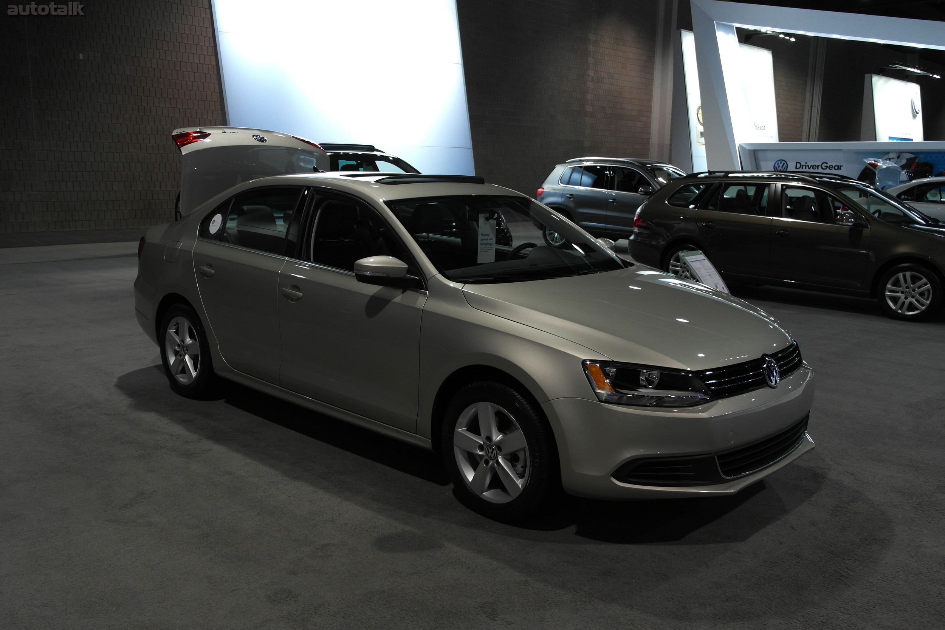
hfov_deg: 61.9
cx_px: 472
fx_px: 787
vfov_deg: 43.6
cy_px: 315
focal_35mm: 30
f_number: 3.5
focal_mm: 20
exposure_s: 1/60
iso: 400
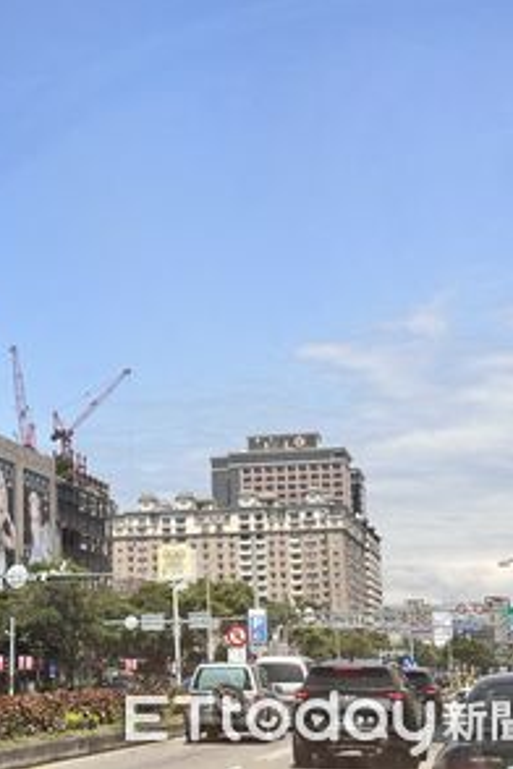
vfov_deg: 29.7
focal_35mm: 68
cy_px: 379
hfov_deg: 19.7
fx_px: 1453
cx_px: 79
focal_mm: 6.86
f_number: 1.78
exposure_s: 1/2203
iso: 64
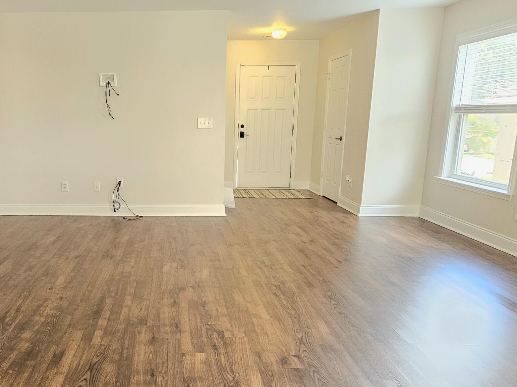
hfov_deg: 66.9
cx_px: 160
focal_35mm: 25
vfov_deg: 54.9
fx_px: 373
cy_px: 186
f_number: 2.2
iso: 500
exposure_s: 1/101
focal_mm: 2.2
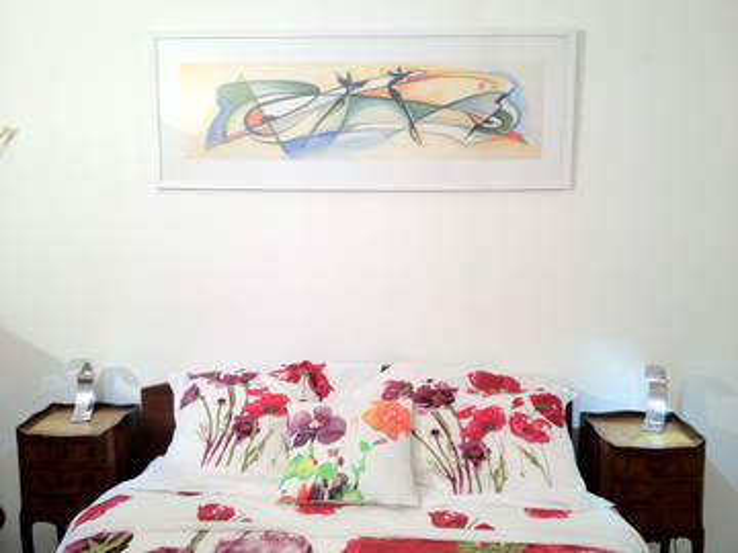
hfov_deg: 52.6
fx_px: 746
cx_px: 369
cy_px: 276
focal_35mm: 35
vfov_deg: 40.7
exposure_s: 1/24
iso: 64
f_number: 2.4
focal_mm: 4.28
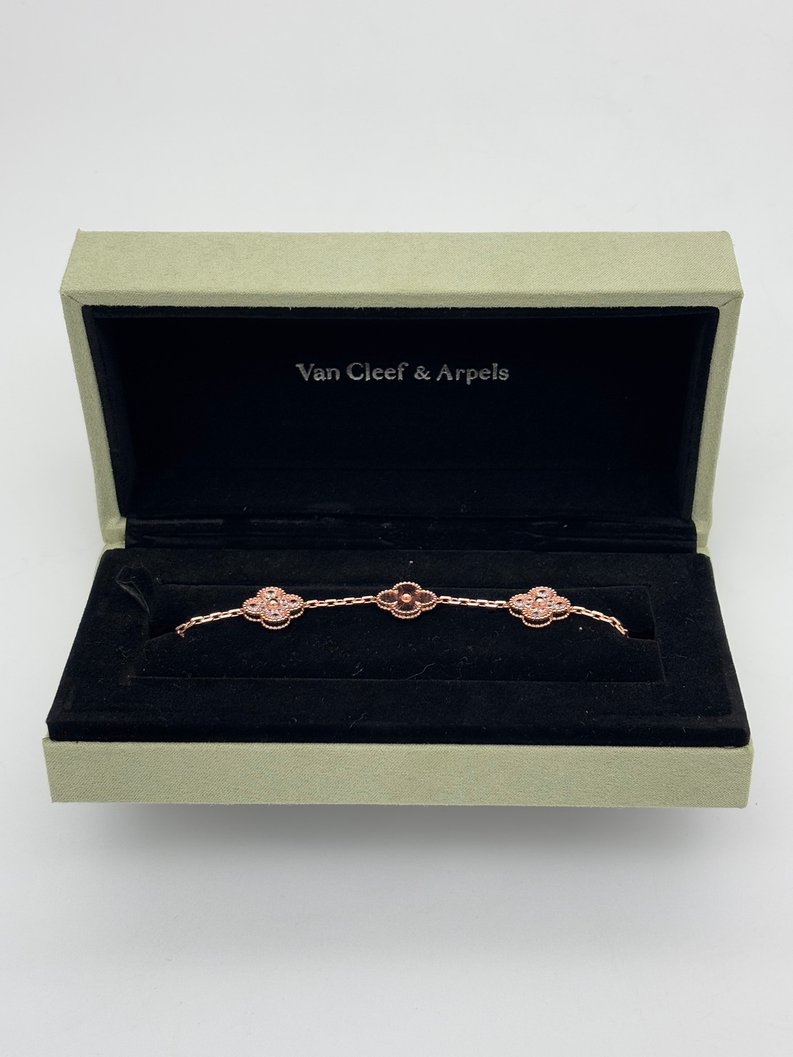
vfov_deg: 36.8
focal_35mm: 52
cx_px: 396
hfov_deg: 28.0
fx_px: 1588
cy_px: 528
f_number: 1.6
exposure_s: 1/247
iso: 32
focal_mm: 5.96
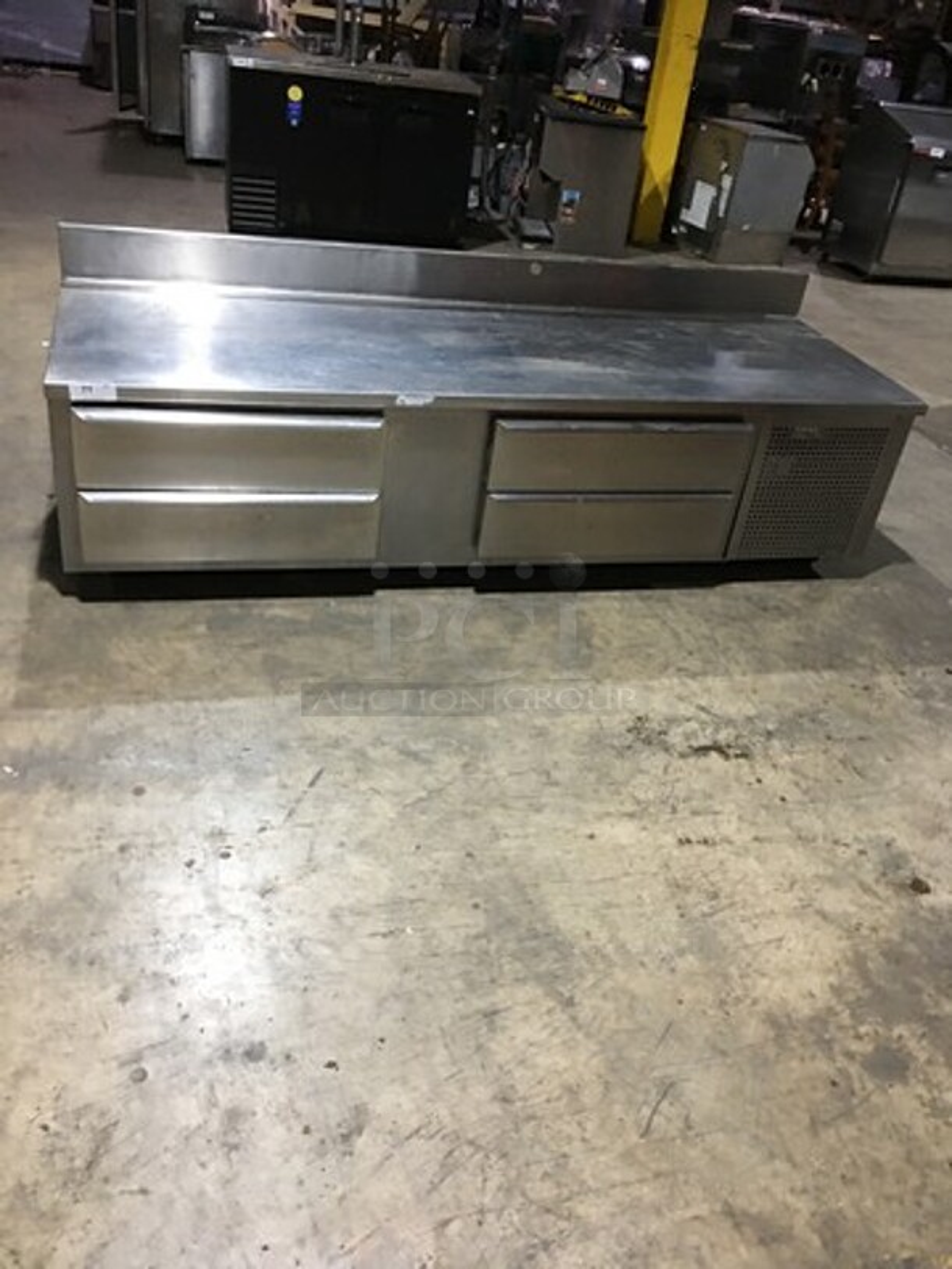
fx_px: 1063
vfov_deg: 61.7
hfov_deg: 48.2
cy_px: 634
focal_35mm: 29
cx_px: 476
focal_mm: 4.15
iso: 100
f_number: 2.2
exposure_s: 1/10
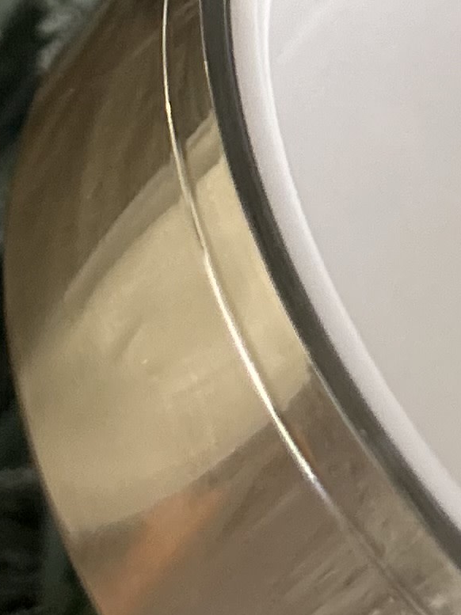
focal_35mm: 135
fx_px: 2399
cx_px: 166
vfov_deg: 13.7
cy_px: -305
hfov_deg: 11.0
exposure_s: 1/50
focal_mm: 5.7
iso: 500
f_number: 1.5
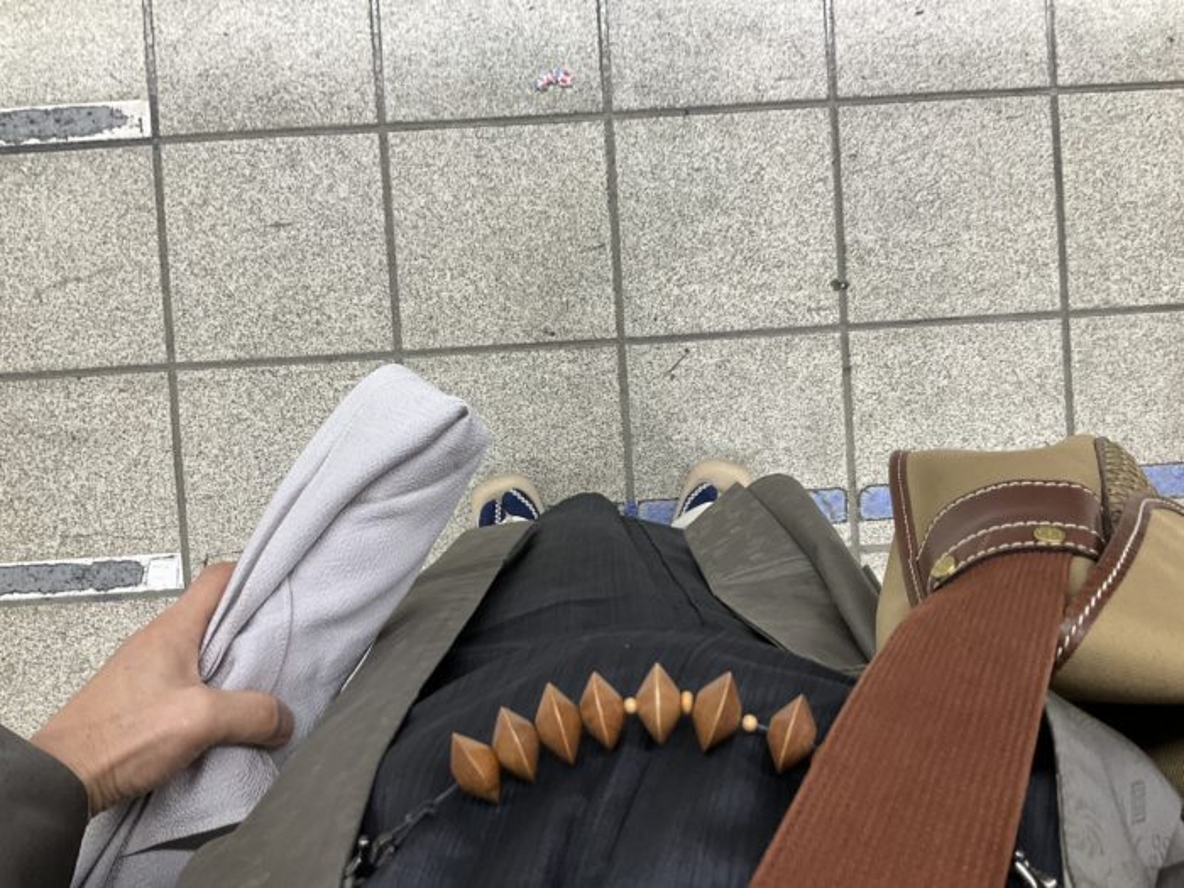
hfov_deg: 61.7
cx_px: 592
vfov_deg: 48.2
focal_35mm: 29
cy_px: 444
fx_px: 992
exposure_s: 1/60
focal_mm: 3
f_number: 1.8
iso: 64
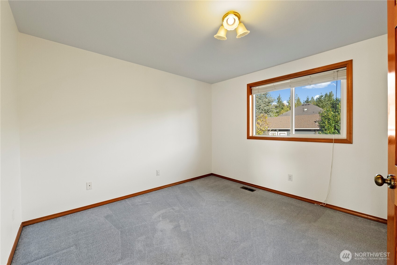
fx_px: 154
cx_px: 198
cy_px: 132
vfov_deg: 81.2
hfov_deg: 104.3
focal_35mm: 14
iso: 2500
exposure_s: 1/60
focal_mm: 14
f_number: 8
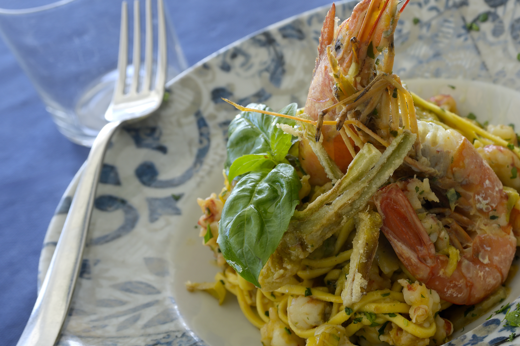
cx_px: 369
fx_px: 1602
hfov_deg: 18.4
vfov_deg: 12.3
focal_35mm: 111
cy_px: 170
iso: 100
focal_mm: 75
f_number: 11
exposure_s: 1/15
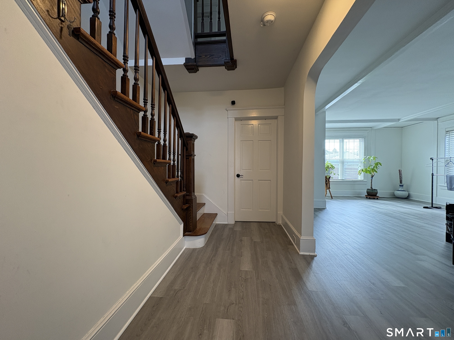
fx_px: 184
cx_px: 227
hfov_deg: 102.1
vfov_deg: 85.7
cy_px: 170
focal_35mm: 14
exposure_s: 1/60
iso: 160
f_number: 2.2
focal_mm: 2.22
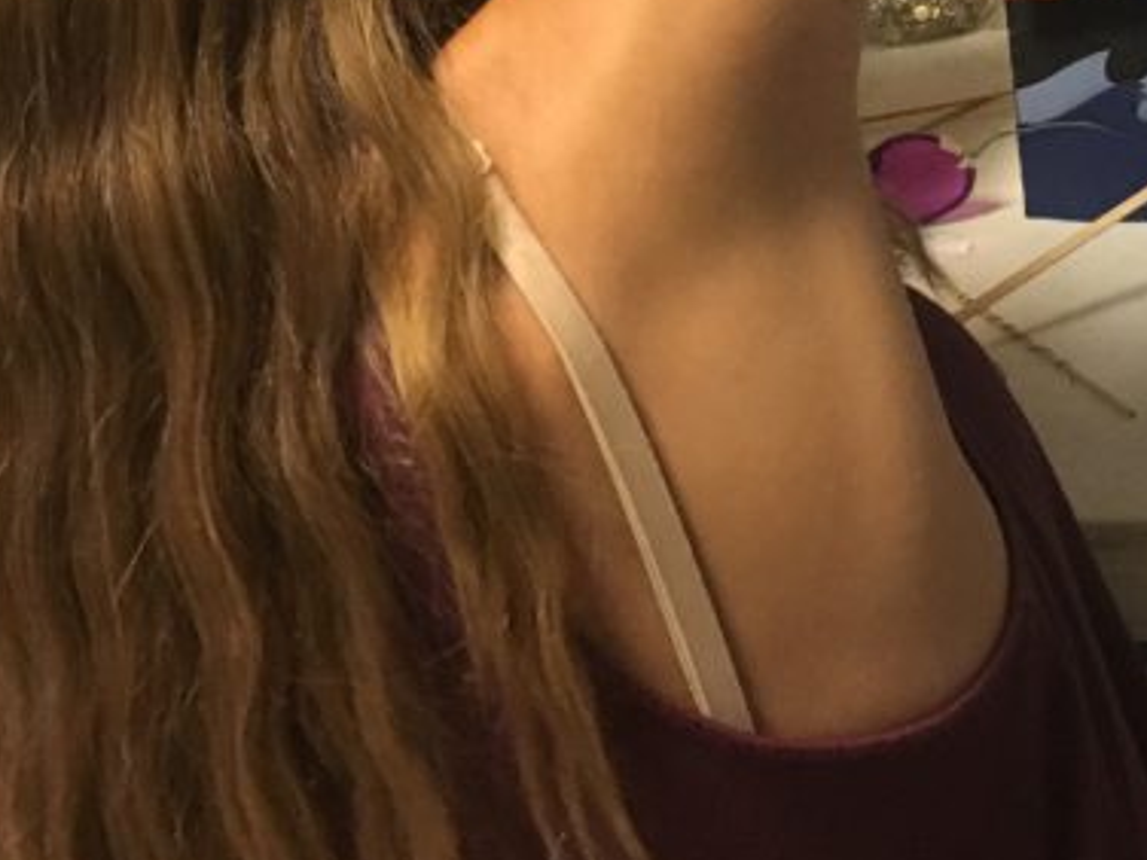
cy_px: -143
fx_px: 2618
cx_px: 1174
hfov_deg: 23.6
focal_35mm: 79
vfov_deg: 17.8
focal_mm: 4.15
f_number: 2.2
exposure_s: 1/30
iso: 160
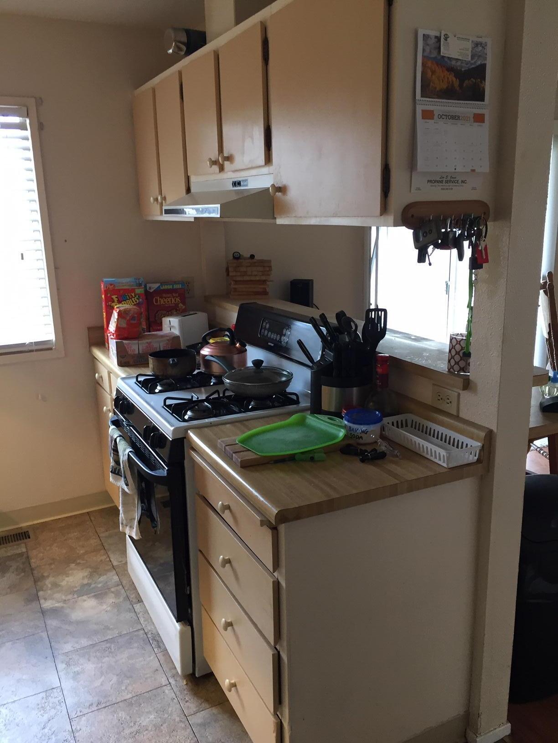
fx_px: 623
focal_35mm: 29
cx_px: 279
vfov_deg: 61.7
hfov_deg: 48.2
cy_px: 372
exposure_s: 1/30
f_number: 2.2
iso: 80
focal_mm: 4.15
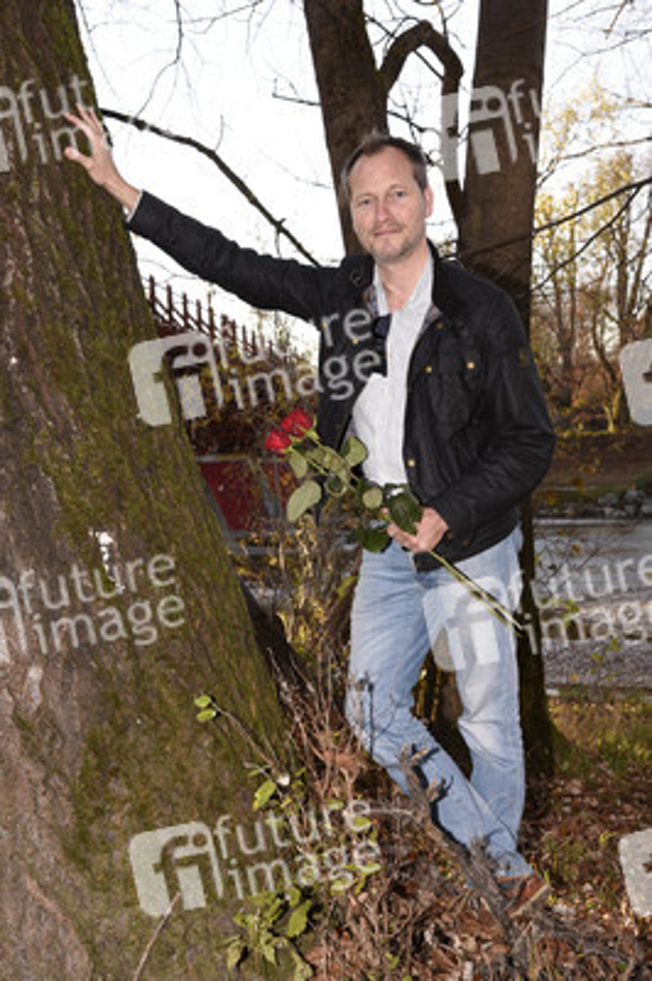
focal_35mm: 50
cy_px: 490
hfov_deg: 26.9
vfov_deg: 39.6
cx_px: 326
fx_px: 1361
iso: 320
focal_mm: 50
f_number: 8
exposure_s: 1/100
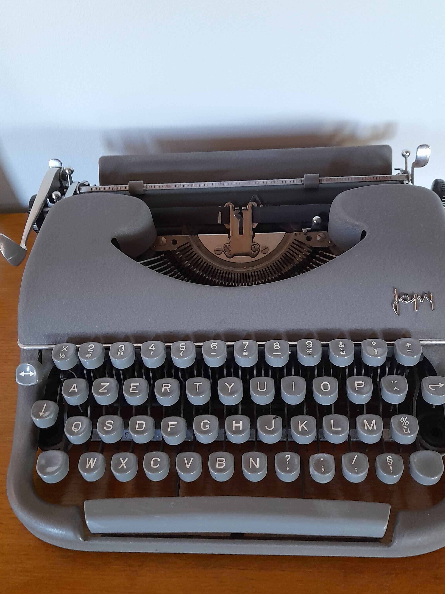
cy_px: 307
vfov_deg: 58.3
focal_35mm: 31
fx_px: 531
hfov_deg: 45.4
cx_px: 234
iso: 320
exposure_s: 1/33
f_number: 2
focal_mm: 4.6
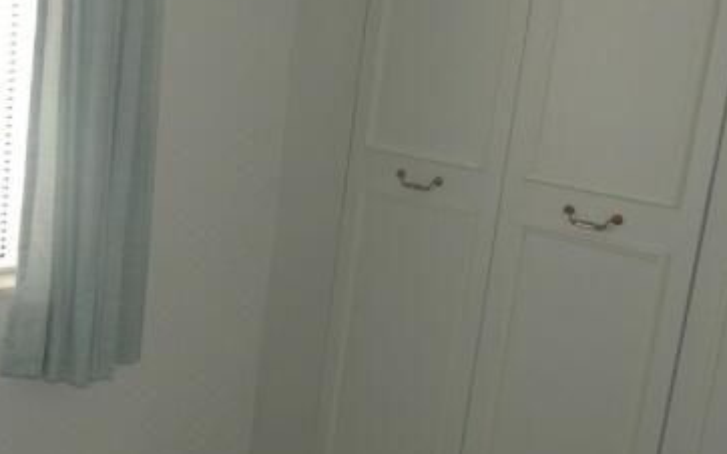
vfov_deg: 21.6
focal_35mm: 60
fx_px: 1188
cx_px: -213
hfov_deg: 28.2
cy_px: 257
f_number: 2.8
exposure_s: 1/125
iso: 125
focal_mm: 3.6
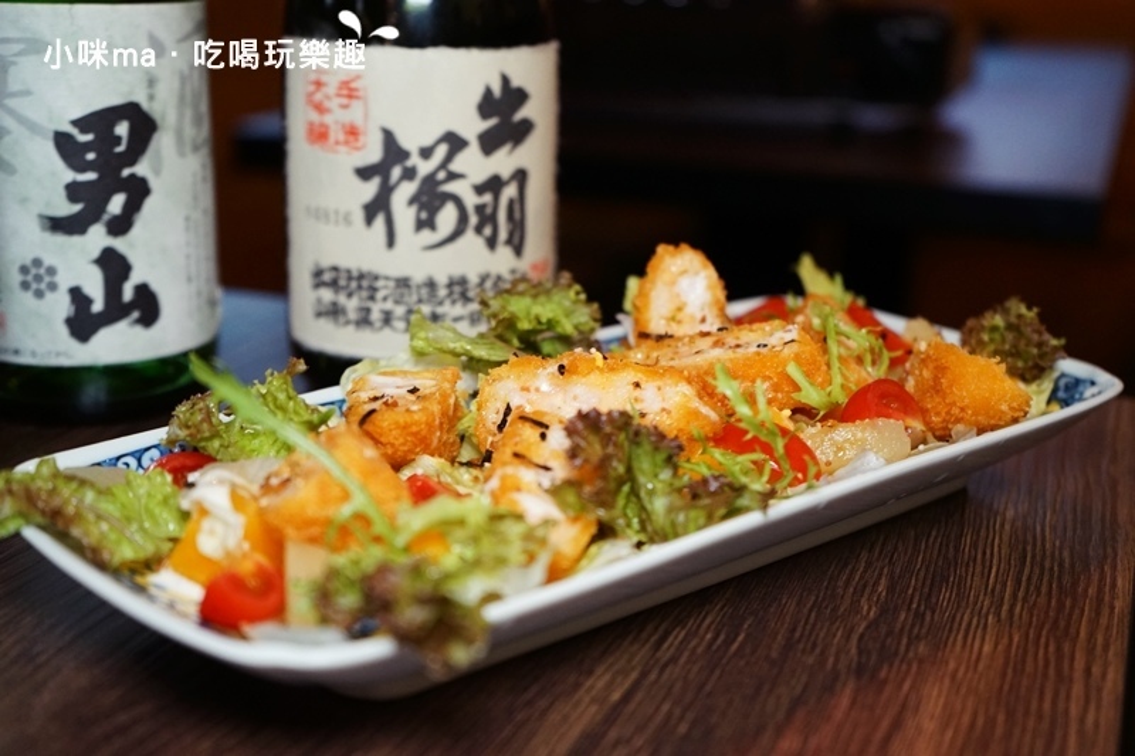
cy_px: 378
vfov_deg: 28.6
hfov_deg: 41.9
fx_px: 1481
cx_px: 568
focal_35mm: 47
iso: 2000
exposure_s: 1/60
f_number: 4.5
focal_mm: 47
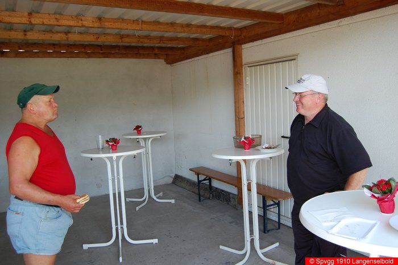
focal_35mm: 30
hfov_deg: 62.0
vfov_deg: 43.5
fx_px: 331
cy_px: 132
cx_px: 199
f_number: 4.5
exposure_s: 1/80
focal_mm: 20
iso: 400
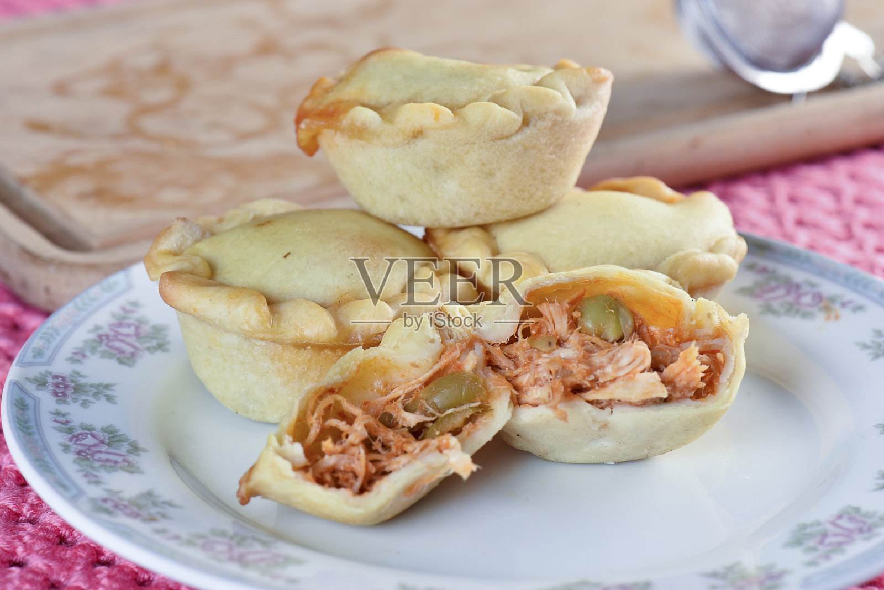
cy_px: 295
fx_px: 2579
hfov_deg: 19.4
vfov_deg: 13.1
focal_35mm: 105
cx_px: 442
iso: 200
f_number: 10
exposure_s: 1/125
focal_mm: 105
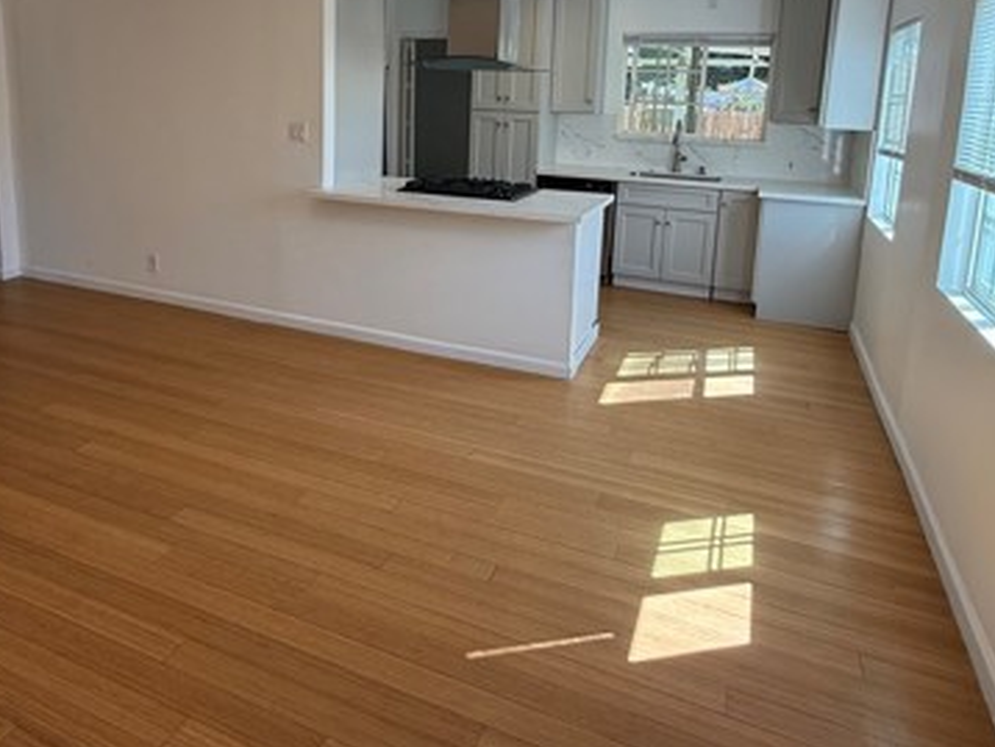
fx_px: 719
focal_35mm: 25
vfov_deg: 52.9
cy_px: 203
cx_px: 450
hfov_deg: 69.2
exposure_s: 1/120
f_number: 2.2
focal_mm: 2.22
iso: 80
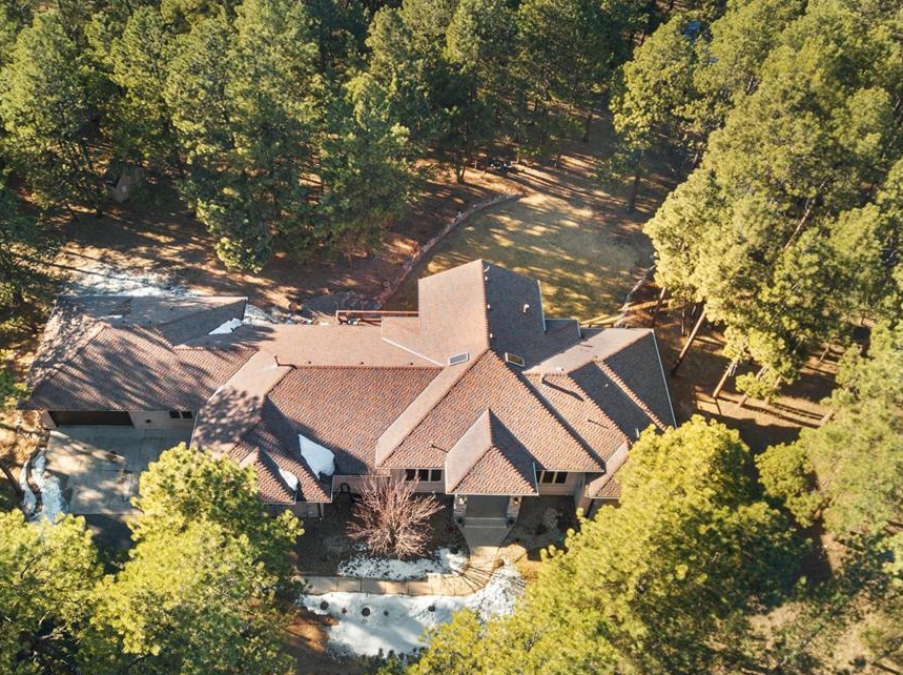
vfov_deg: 45.4
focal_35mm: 31
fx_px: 808
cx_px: 398
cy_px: 335
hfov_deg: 58.3
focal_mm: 4.73
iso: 100
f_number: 2.2
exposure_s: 1/30
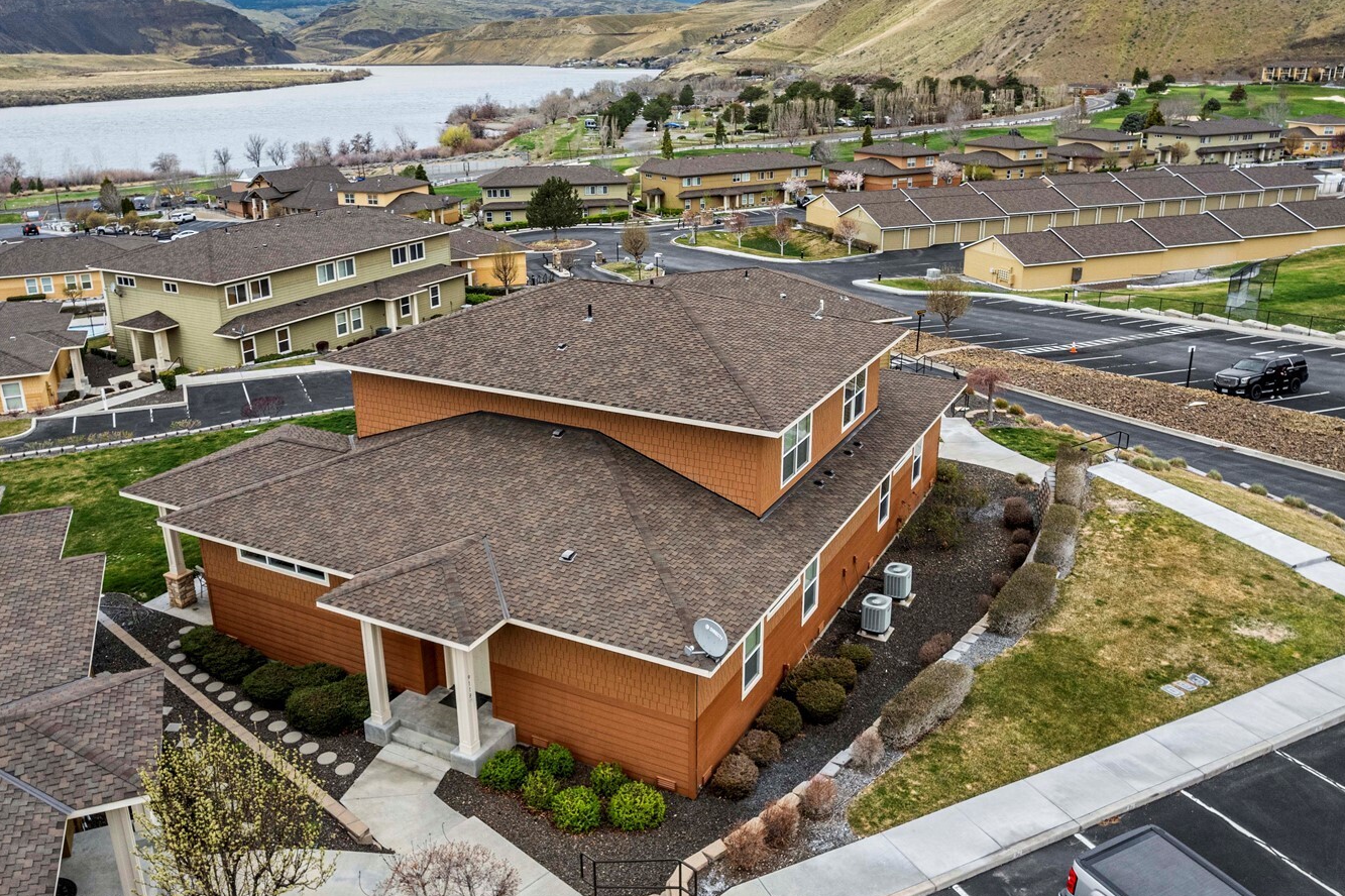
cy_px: 423
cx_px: 660
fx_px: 1046
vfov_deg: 46.4
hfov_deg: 65.5
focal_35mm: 28
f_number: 2.8
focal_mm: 8.38
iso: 100
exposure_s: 1/500
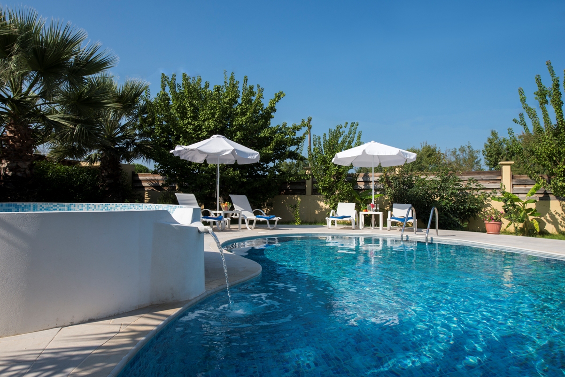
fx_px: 377
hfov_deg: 73.7
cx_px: 282
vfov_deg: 53.2
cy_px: 188
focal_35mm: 24
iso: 200
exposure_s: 1/500
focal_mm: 24
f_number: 13
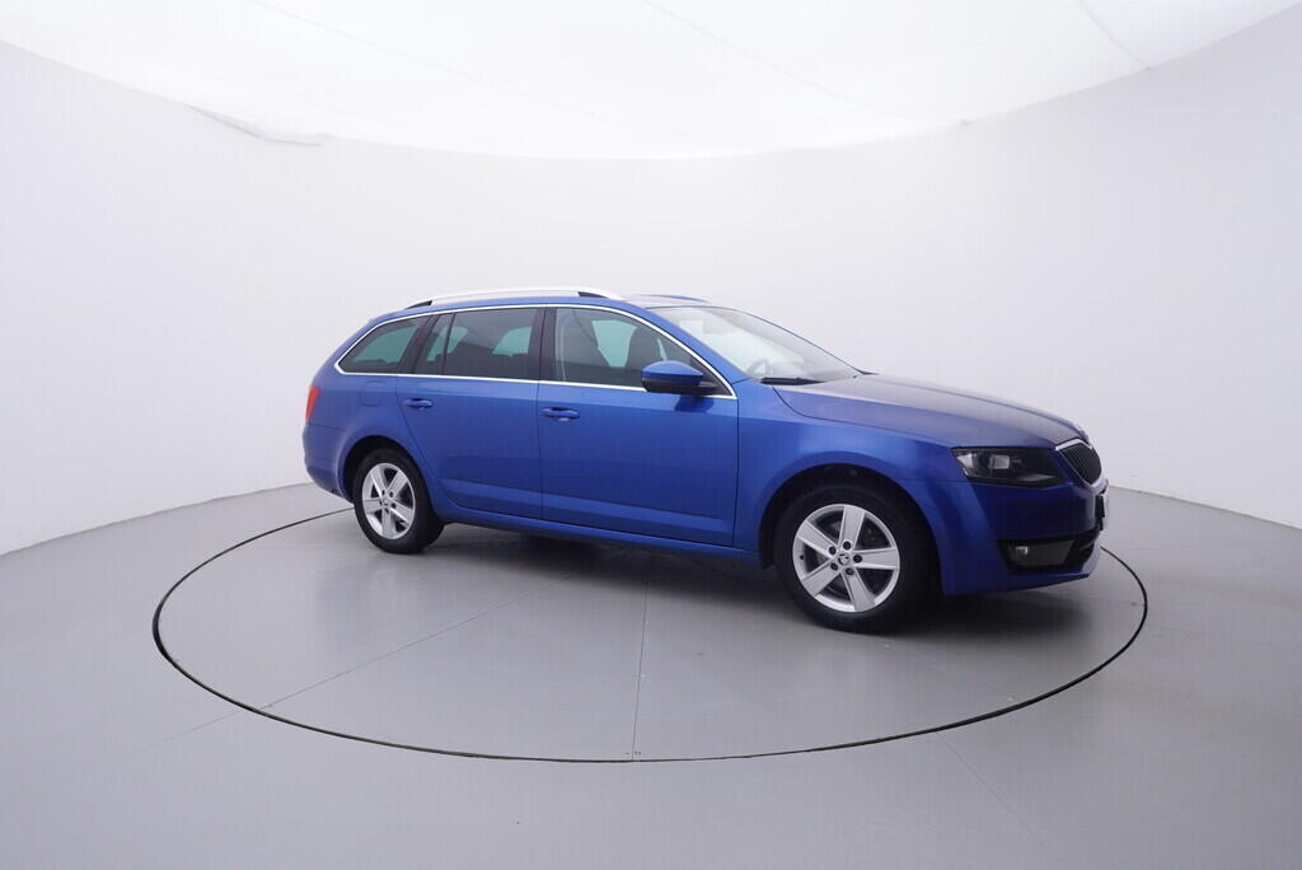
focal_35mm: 22
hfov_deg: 77.3
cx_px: 651
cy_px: 435
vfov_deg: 56.2
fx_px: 814
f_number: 5
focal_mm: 15
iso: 200
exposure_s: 1/80
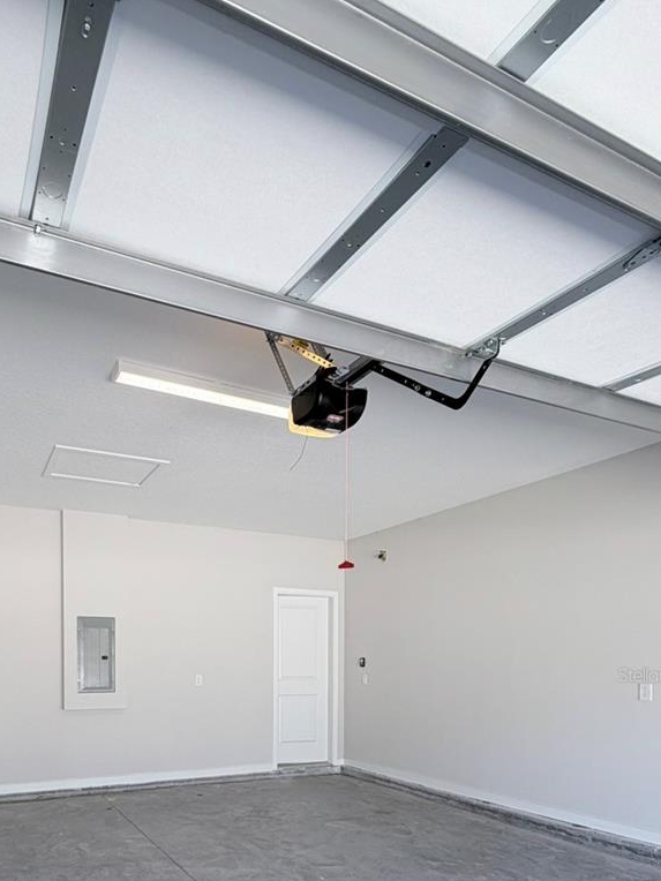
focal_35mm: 22
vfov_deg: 70.5
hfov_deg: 58.5
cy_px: 675
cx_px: 181
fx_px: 560
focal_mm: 2.22
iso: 40
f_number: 2.2
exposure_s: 1/120
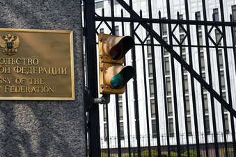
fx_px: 544
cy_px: 52
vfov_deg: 16.4
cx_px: 73
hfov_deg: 24.3
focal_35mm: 83
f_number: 6.3
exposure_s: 1/800
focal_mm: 55
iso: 100
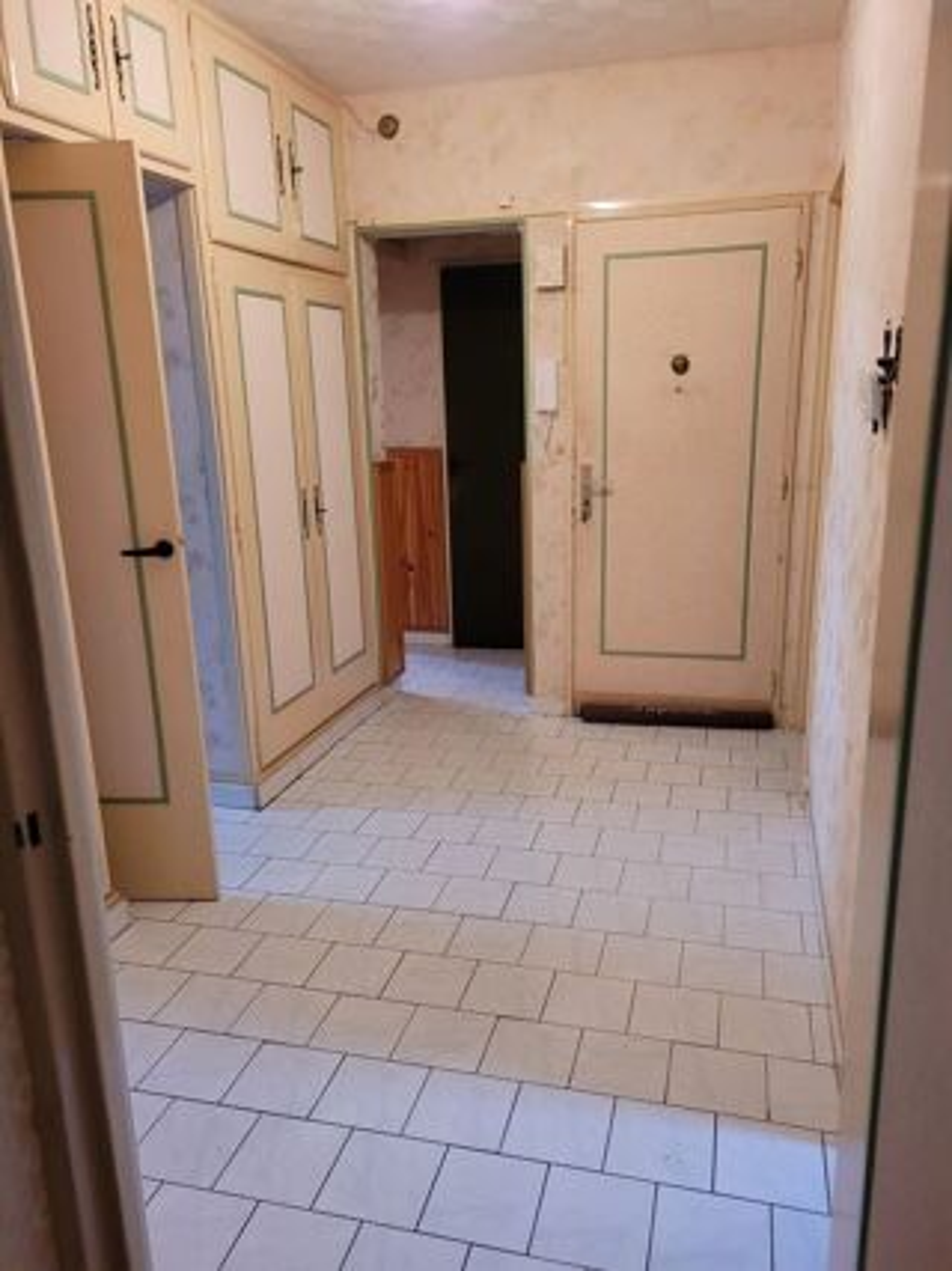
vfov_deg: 67.3
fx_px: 954
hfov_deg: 53.0
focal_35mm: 26
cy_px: 636
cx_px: 476
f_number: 1.8
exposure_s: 1/50
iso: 500
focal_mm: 5.4
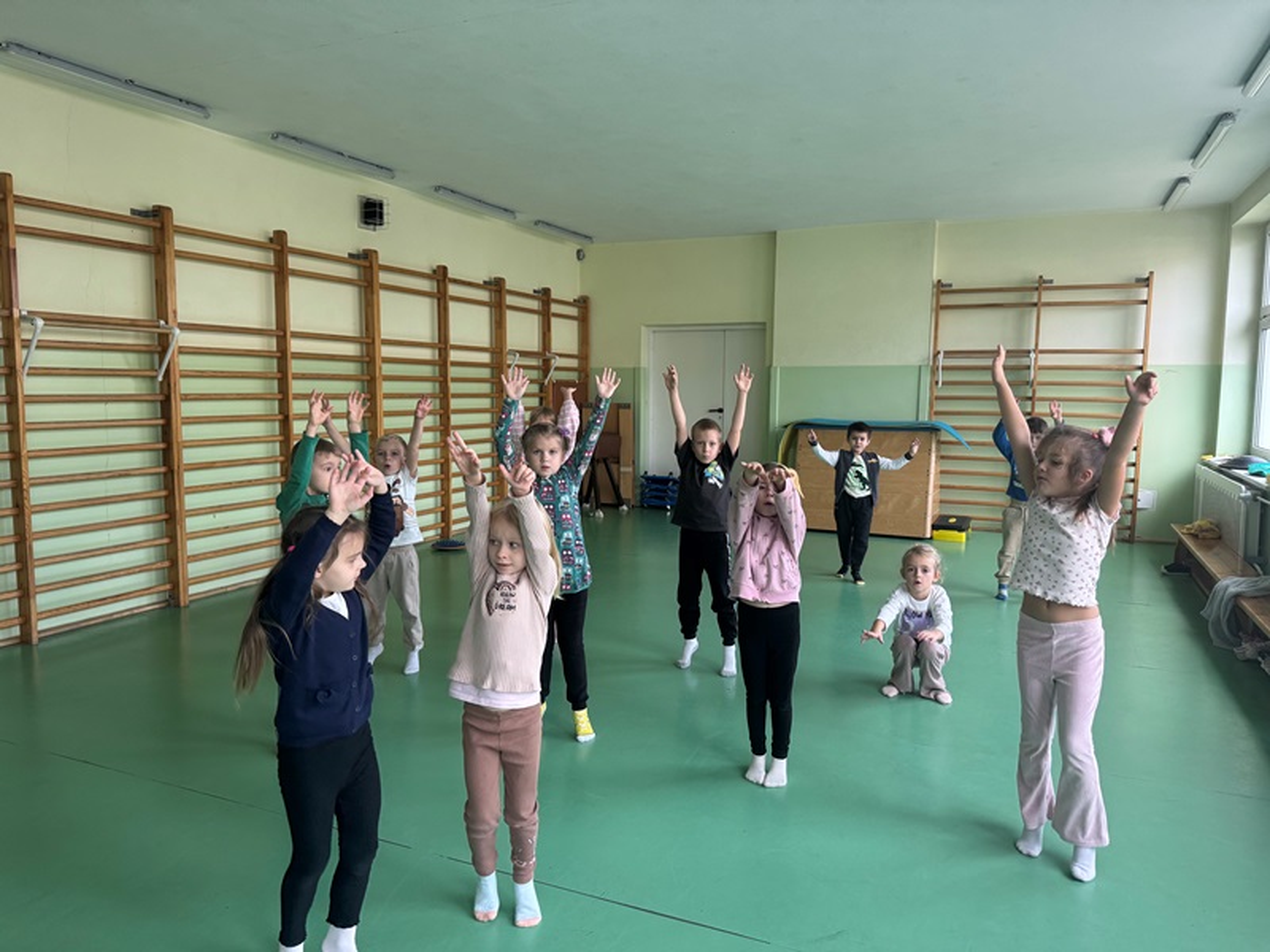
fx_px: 881
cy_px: 476
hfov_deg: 71.6
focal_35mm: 24
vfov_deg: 56.8
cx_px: 635
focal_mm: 6.76
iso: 200
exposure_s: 1/115
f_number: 1.78
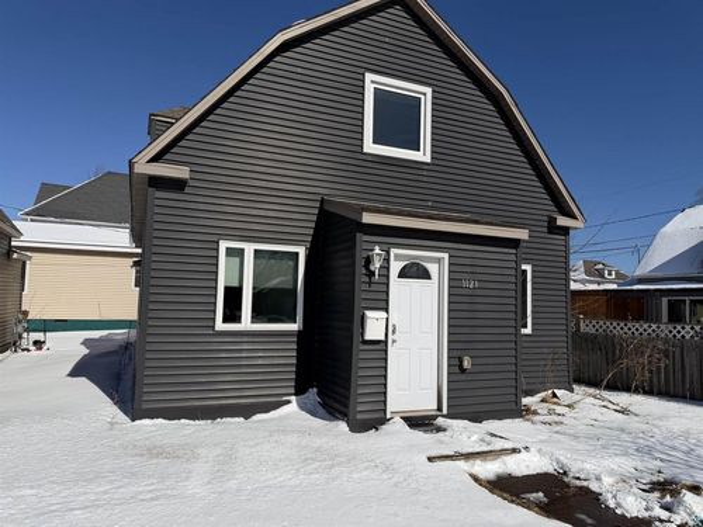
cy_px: 264
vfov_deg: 56.8
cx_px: 352
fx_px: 487
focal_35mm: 24
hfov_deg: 71.6
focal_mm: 6.76
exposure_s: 1/14286
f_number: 1.78
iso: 80
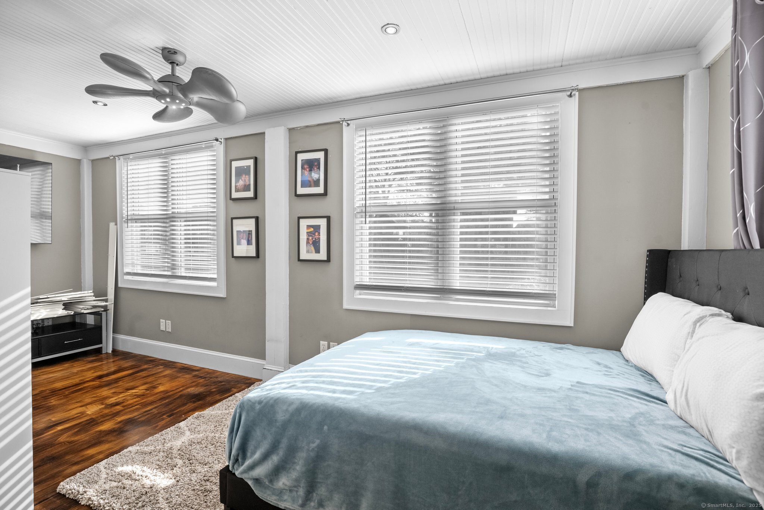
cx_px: 382
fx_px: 340
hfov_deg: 96.7
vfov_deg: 73.7
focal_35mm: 16
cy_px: 255
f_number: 7.1
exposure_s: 1/50
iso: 5000
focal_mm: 16
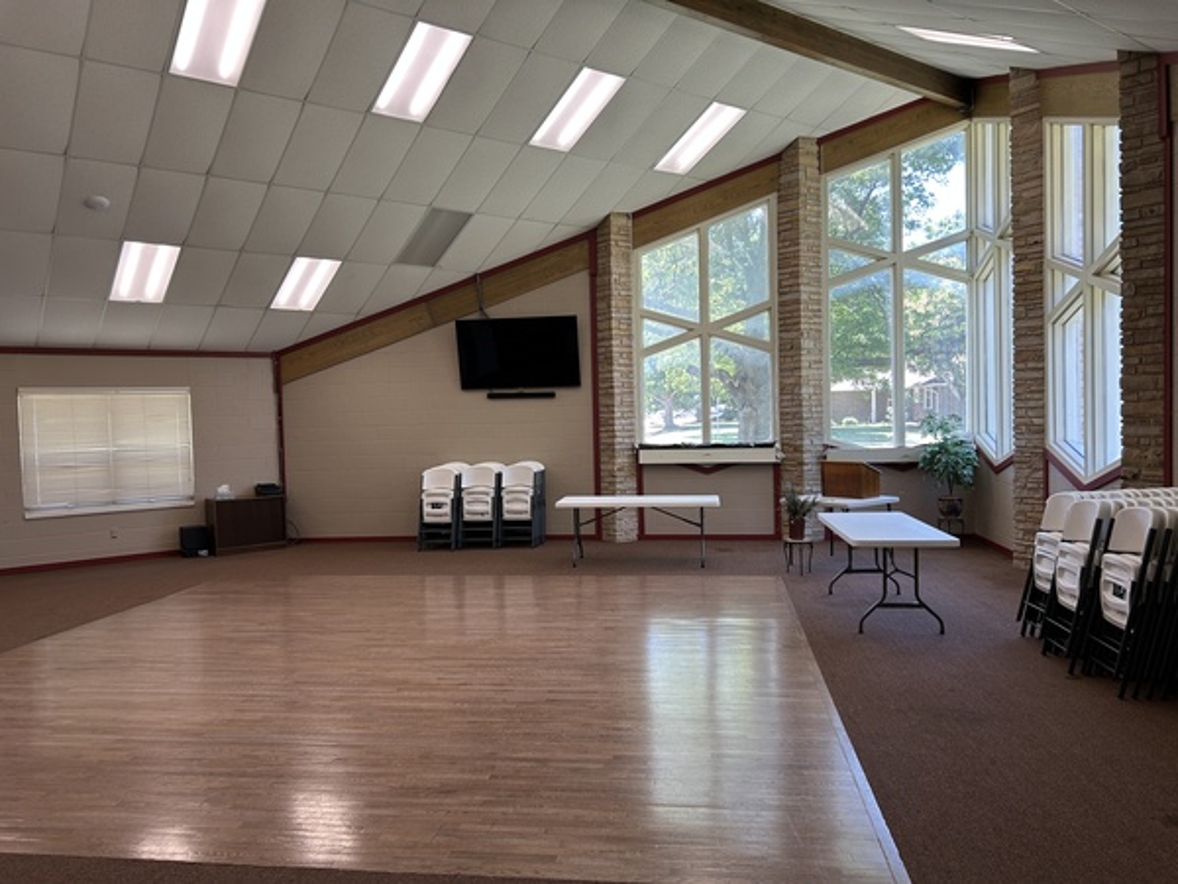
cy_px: 442
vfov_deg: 53.1
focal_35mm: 26
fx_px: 885
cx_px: 589
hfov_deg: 67.3
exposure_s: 1/120
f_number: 1.5
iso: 50
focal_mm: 5.7
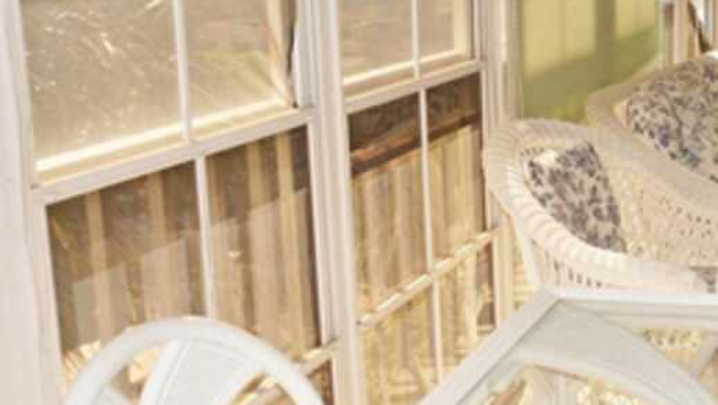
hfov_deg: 30.0
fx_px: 1181
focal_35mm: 62
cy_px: 162
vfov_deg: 19.4
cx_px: 809
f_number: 4
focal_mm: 16
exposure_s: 1/160
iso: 160
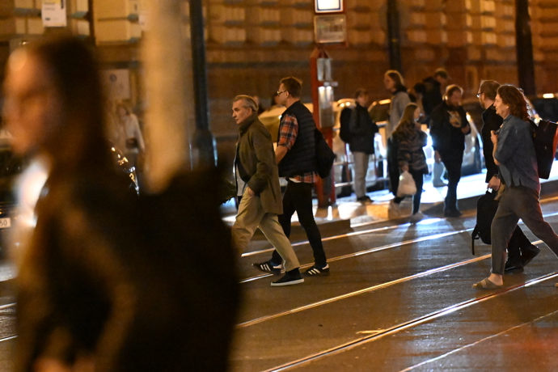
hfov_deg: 8.1
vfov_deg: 5.4
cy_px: 186
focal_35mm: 255
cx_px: 279
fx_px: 3952
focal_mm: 170
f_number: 2.8
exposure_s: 1/400
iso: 20000
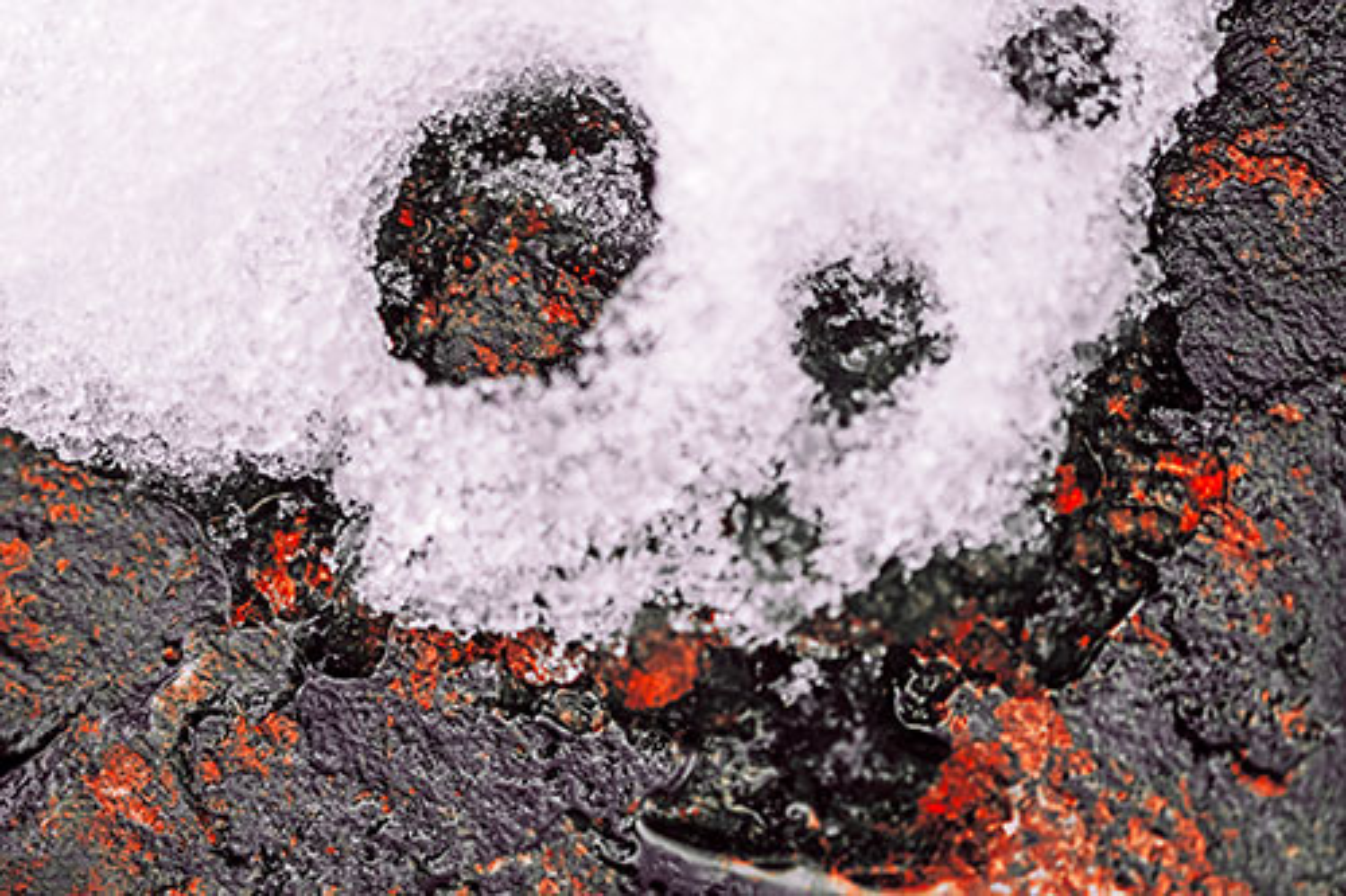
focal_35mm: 210
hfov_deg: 9.8
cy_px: 448
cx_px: 673
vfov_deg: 6.5
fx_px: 7849
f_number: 6.7
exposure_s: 1/250
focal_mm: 210
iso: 720
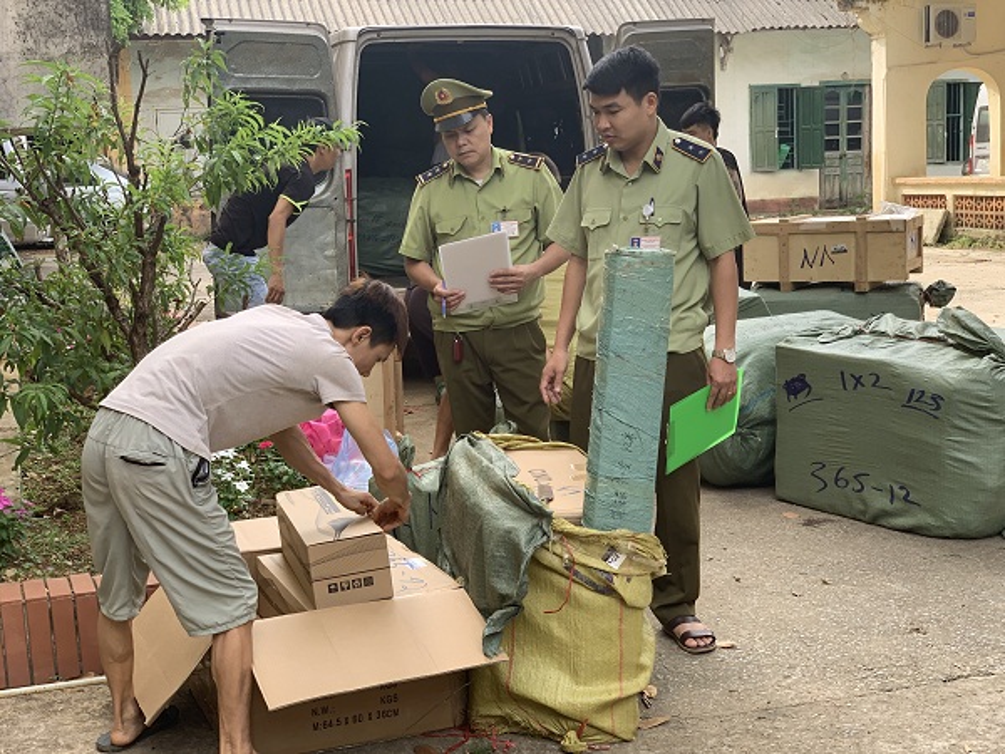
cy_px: 377
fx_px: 1510
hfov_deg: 36.8
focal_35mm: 52
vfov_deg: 28.0
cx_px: 502
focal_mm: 6
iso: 16
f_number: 2.4
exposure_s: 1/122
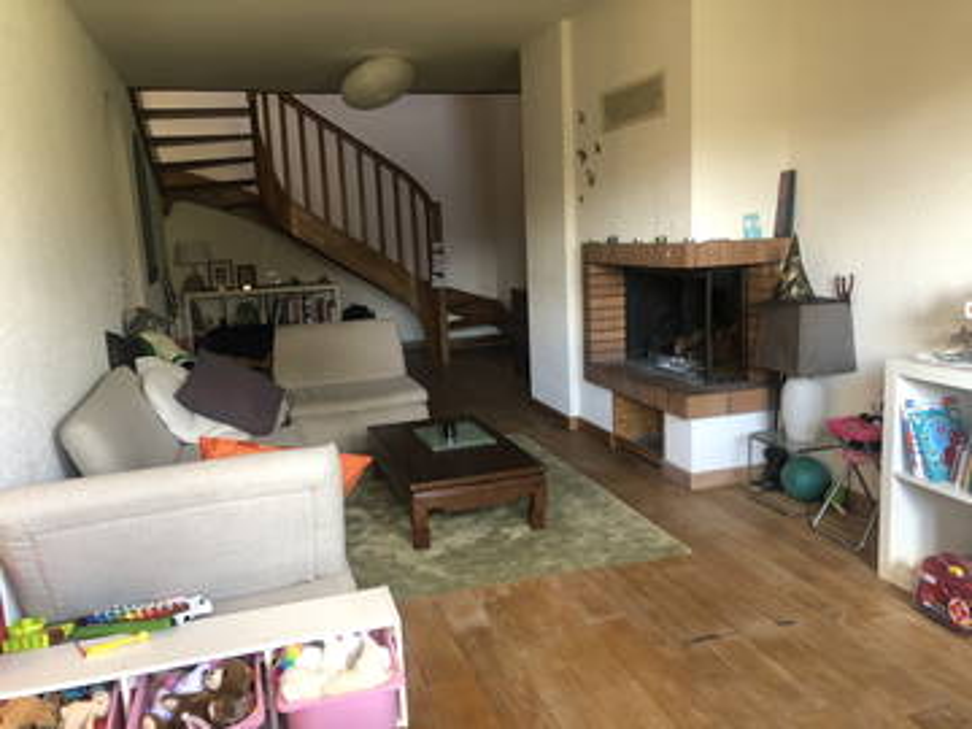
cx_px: 486
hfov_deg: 63.4
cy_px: 364
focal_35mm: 28
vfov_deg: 49.7
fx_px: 786
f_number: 1.8
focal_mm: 3.99
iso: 80
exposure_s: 1/17
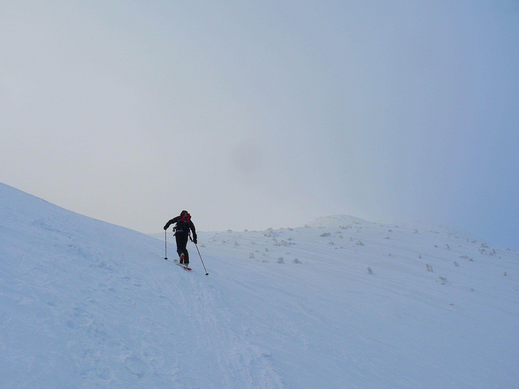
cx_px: 260
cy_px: 194
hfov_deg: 52.6
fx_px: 525
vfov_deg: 40.7
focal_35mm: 35
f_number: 5
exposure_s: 1/400
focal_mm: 6
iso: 64
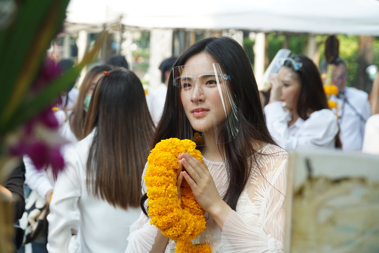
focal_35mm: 106
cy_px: 126
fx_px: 1121
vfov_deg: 12.9
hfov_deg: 19.2
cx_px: 190
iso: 200
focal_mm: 71
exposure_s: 1/320
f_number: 5
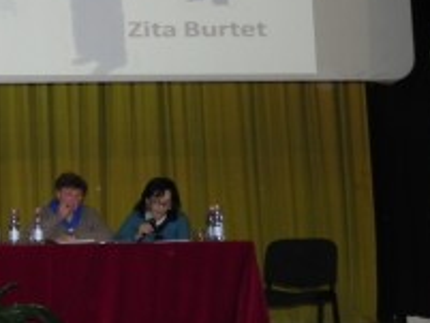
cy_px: 135
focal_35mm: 71
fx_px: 882
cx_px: -45
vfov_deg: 20.7
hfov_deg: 25.4
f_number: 2.8
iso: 200
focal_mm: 4.6
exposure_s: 1/30.2
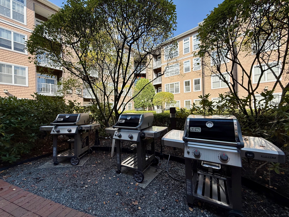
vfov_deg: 85.7
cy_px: 108
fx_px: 117
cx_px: 144
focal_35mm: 14
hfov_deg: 102.1
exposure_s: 1/942
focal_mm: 2.22
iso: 64
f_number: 2.2
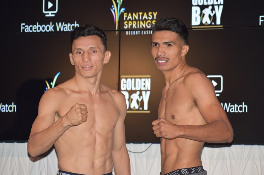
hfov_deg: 14.4
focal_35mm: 142
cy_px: 88
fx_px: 1044
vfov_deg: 9.6
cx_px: 132
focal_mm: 95
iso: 800
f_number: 5
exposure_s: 1/100
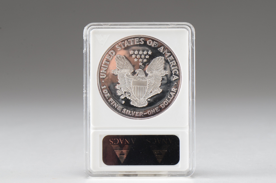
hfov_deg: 16.1
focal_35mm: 128
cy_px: 92
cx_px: 138
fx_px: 975
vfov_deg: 10.7
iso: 320
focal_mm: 85
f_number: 14
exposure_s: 1/100
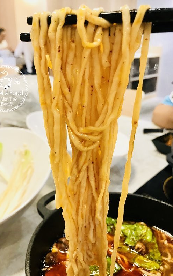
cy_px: 139
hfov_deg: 41.8
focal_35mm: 30
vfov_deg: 62.9
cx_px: 74
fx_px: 226
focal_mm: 3.99
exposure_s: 1/20
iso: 40
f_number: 1.8
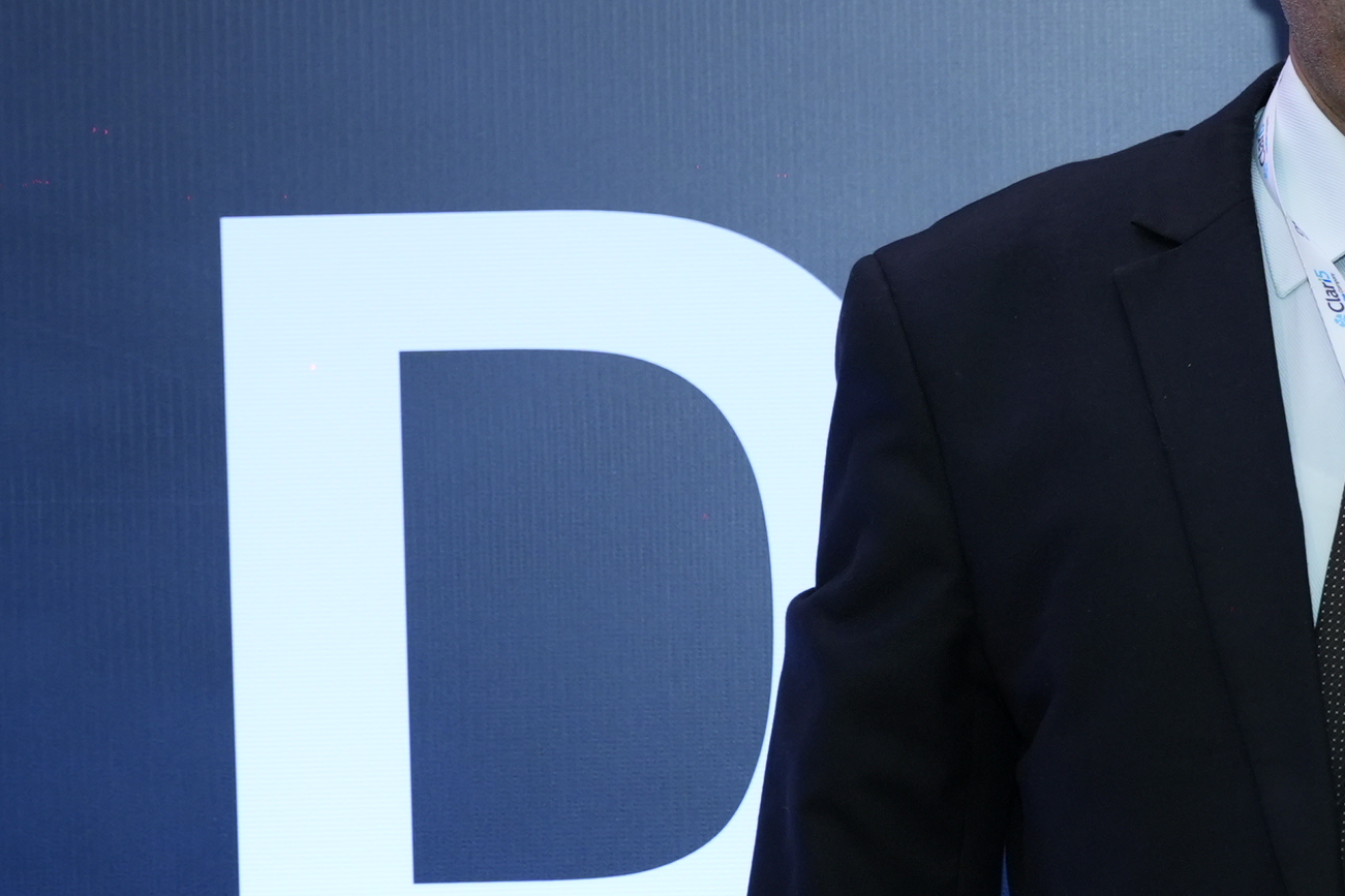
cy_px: 599
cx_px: 1507
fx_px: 6443
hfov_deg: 11.7
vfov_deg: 8.0
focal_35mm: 172
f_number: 4
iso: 800
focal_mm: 48.7
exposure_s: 1/200
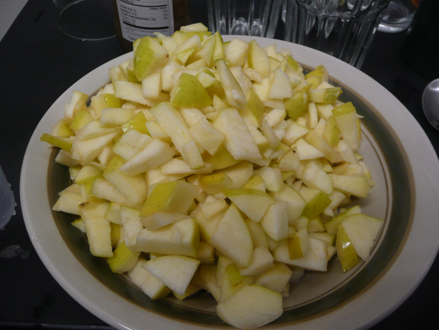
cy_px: 165
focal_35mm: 28
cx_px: 220
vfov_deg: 49.7
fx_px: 355
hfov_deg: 63.4
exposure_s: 1/25
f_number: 3.3
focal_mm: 4.6
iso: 200
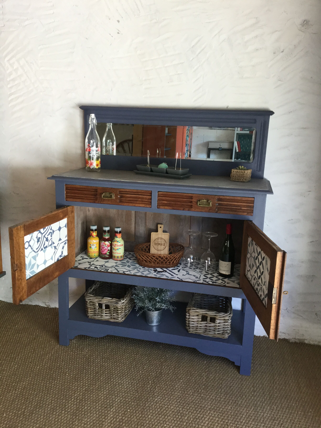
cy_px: 214
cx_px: 160
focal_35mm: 31
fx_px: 383
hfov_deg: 45.4
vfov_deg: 58.4
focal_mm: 3.3
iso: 32
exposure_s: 1/33
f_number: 2.4
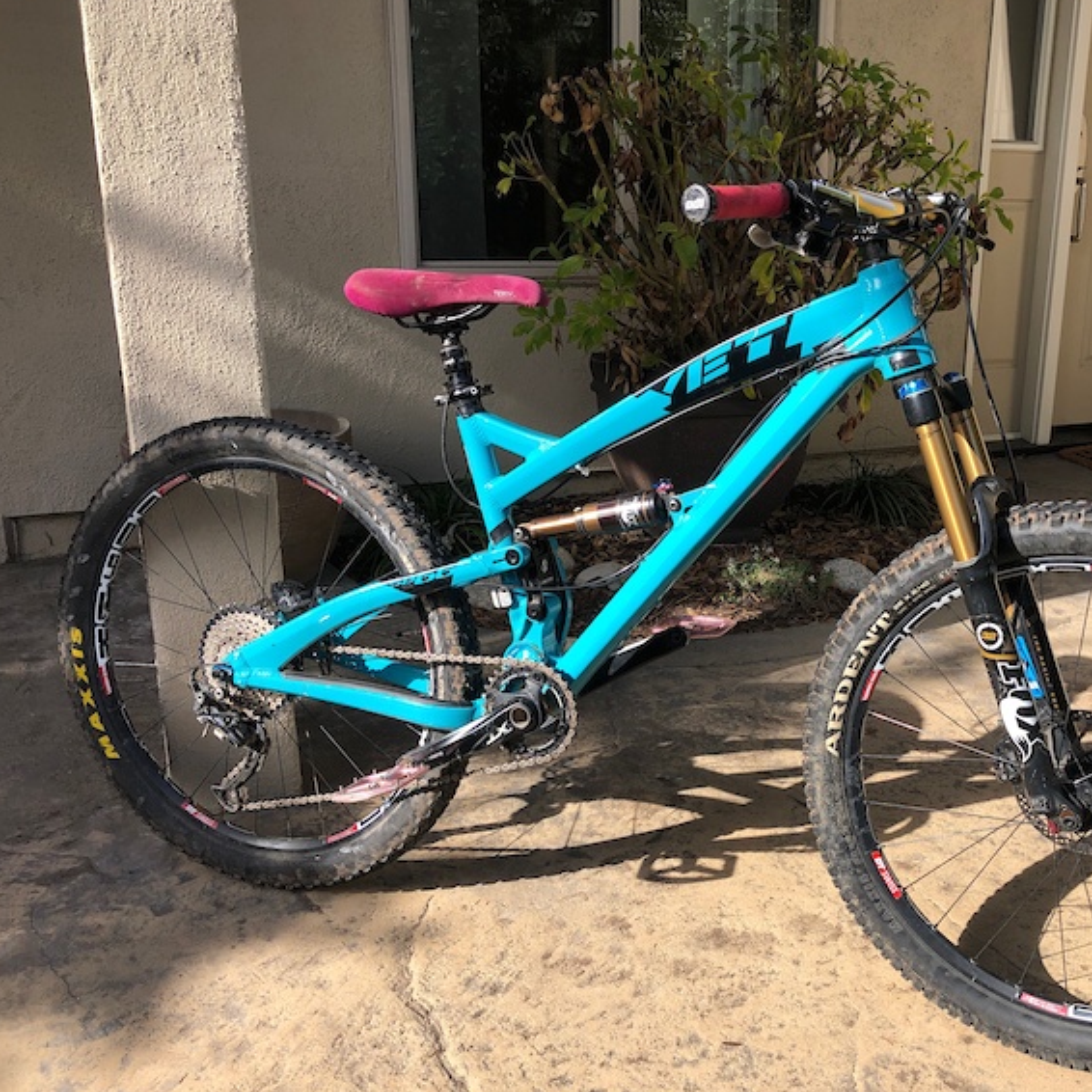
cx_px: 735
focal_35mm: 35
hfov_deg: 46.4
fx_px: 1249
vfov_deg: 47.2
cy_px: 550
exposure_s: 1/800
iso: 20
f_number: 1.8
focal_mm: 4
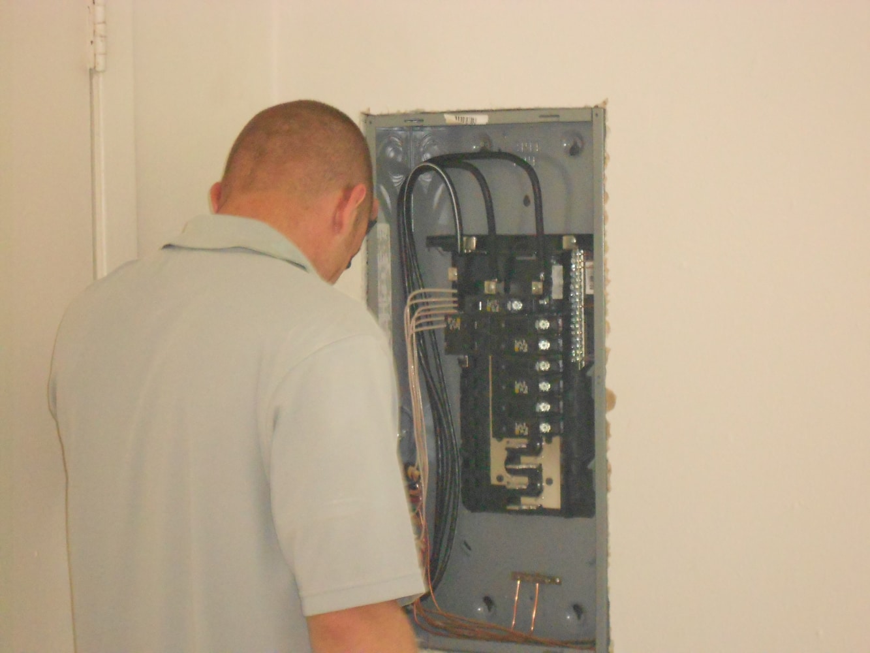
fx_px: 3268
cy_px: 326
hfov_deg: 15.2
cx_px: 435
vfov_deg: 11.4
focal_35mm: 130
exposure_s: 1/60
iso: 1000
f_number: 6.5
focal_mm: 23
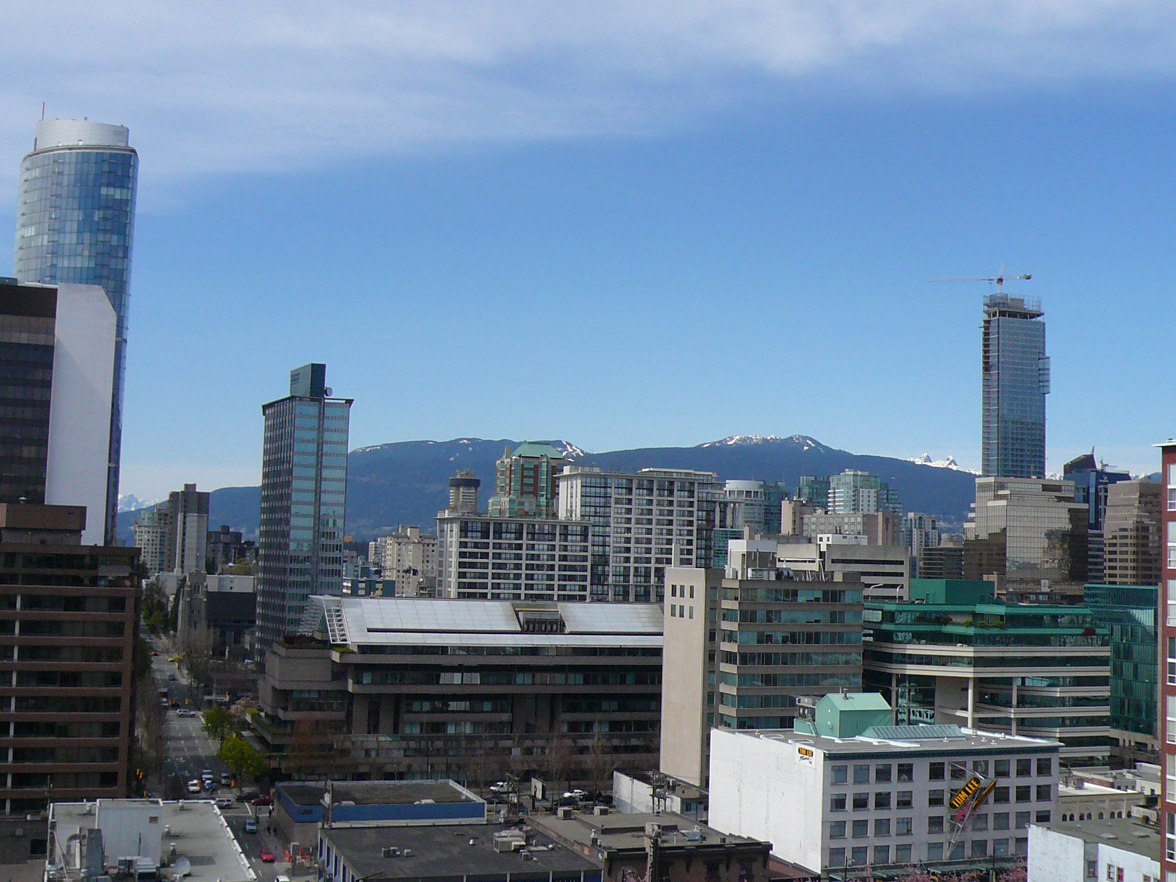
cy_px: 441
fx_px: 1495
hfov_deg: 42.9
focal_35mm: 44
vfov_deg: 32.9
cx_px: 588
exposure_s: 1/320
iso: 100
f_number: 8
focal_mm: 4.7
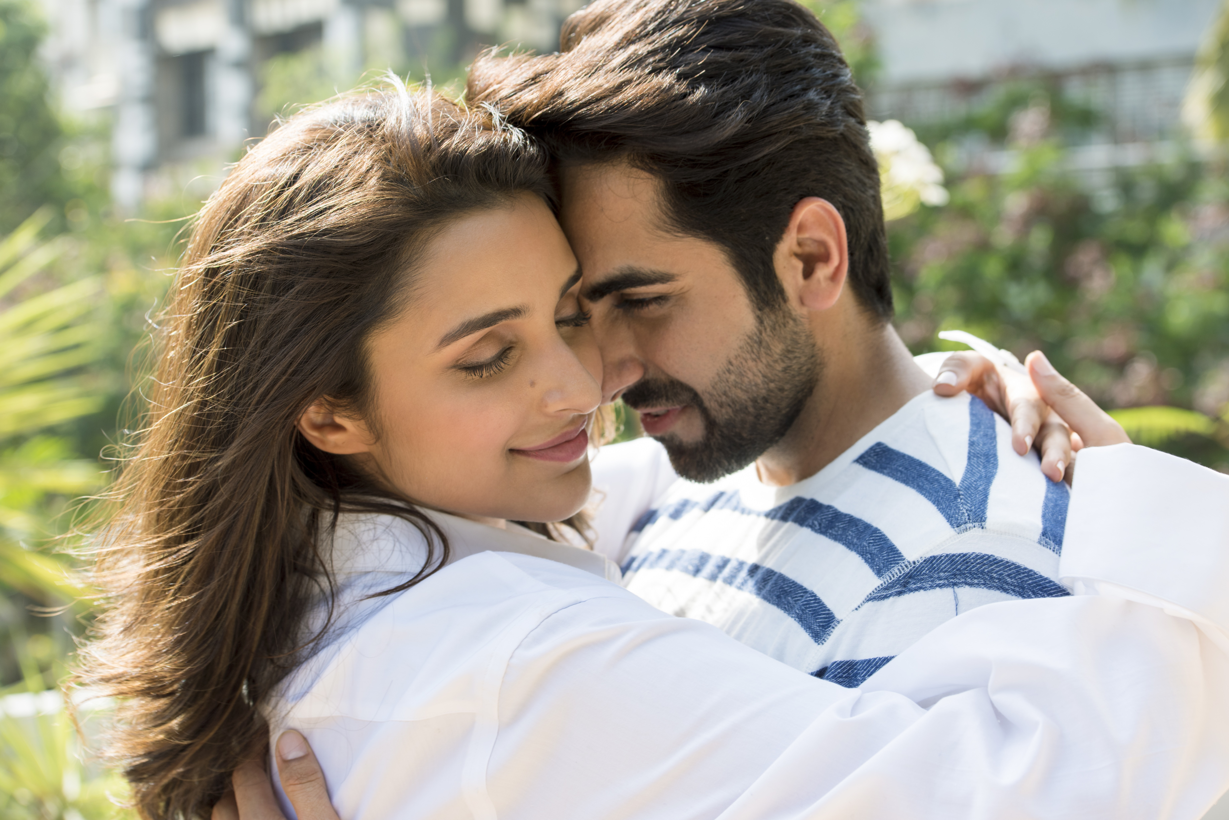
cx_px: 614
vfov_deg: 19.5
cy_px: 410
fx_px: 2390
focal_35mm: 70
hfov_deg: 28.8
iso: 100
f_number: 5.6
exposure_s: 1/160
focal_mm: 70
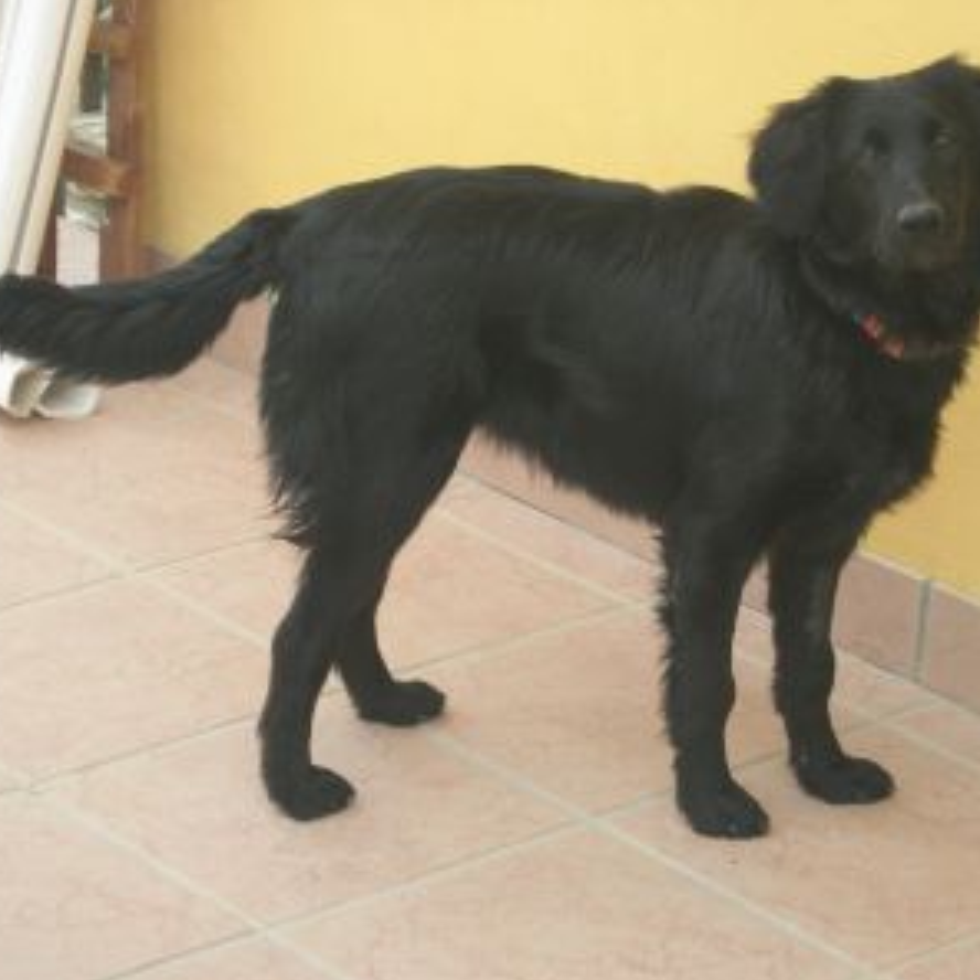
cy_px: 493
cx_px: 560
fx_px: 4324
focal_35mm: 135
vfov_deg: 12.9
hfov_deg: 12.9
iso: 123
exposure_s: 1/104
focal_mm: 23.4
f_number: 4.9
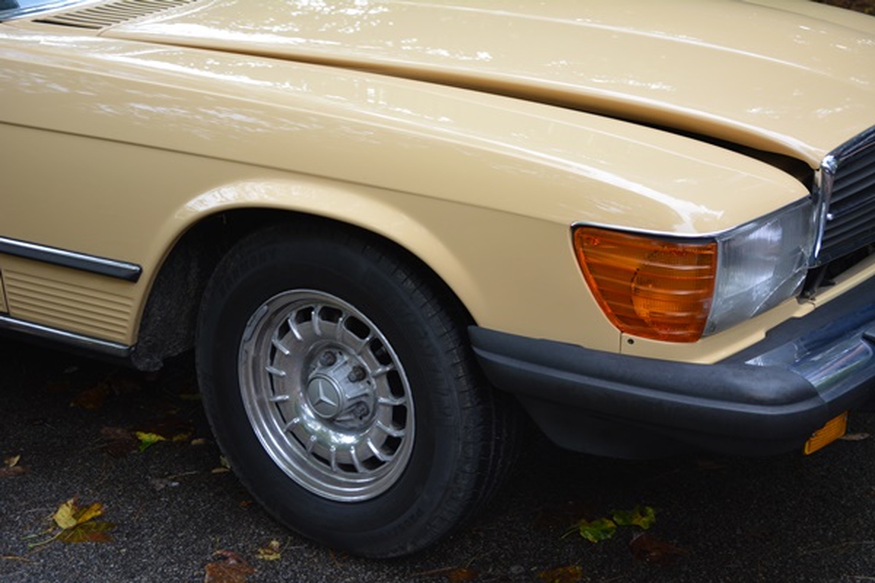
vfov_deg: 22.6
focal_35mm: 60
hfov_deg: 33.4
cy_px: 292
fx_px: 1458
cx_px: 438
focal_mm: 40
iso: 400
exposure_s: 1/80
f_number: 5.3
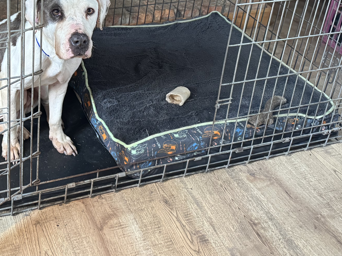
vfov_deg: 26.5
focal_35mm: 52
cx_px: 73
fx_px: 514
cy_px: 1
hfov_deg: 35.7
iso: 500
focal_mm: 6.76
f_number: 1.78
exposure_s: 1/60
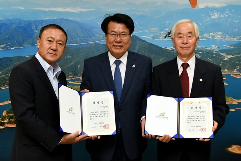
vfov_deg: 34.2
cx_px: 120
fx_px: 261
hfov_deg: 49.6
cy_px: 79
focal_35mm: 39
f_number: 5
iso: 1000
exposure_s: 1/160
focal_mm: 38
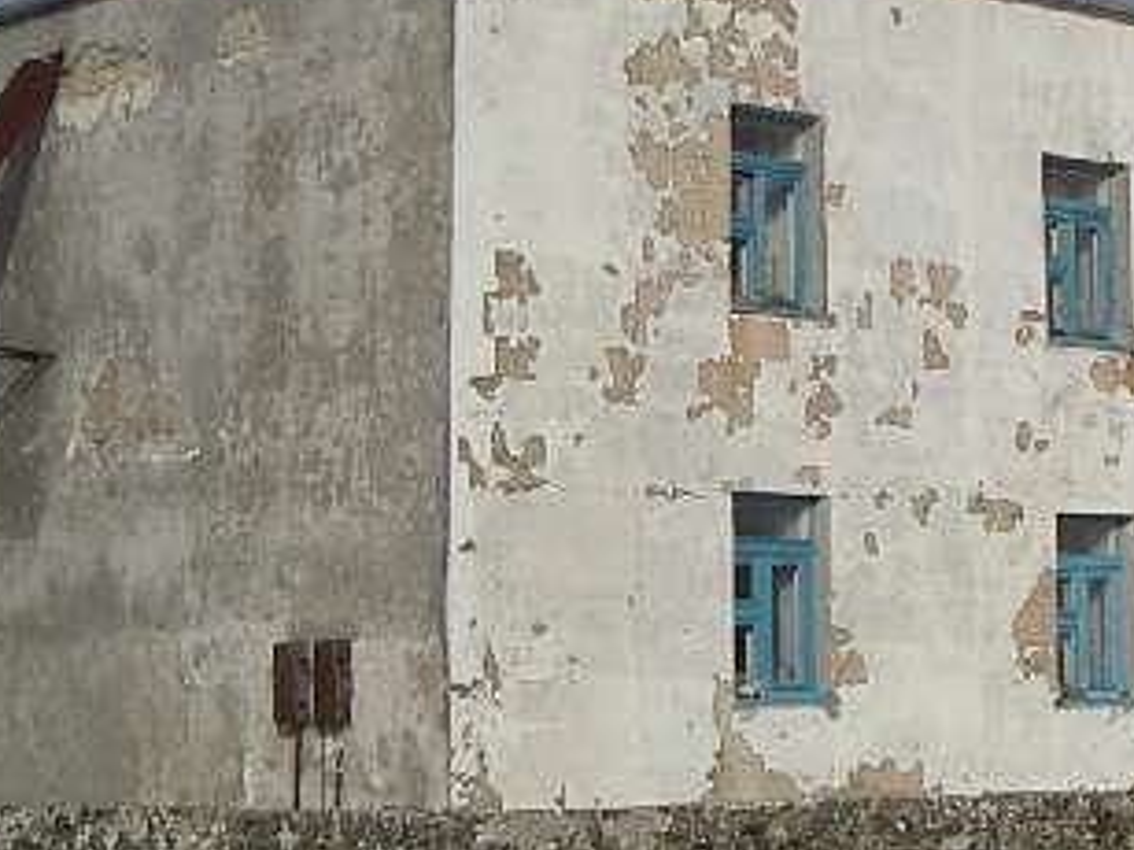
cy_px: 344
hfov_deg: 19.6
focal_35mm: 99
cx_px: 949
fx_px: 3242
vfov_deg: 14.9
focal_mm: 5.8
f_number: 4.8
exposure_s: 1/1000
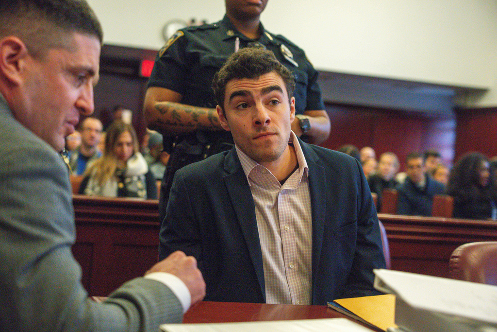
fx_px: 925
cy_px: 166
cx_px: 248
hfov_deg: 30.1
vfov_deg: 20.3
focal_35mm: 67
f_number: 4
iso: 12800
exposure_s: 1/250
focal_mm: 67
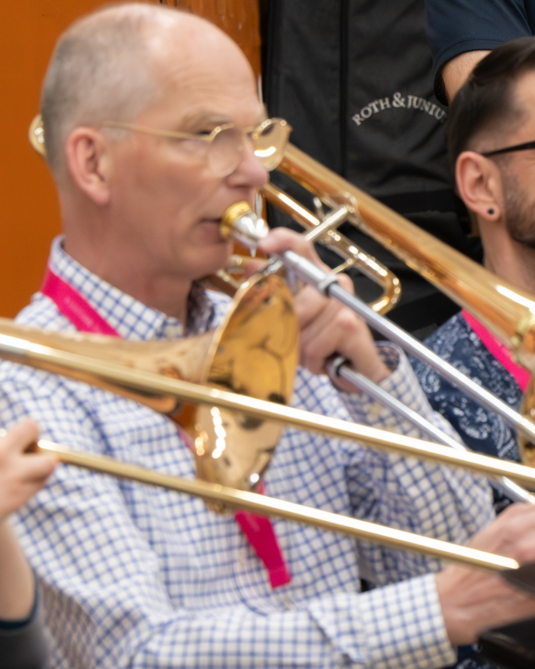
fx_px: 11894
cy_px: 131
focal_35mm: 601
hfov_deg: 2.6
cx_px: 749
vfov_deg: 3.2
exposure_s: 1/160
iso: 4000
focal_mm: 175
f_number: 5.6
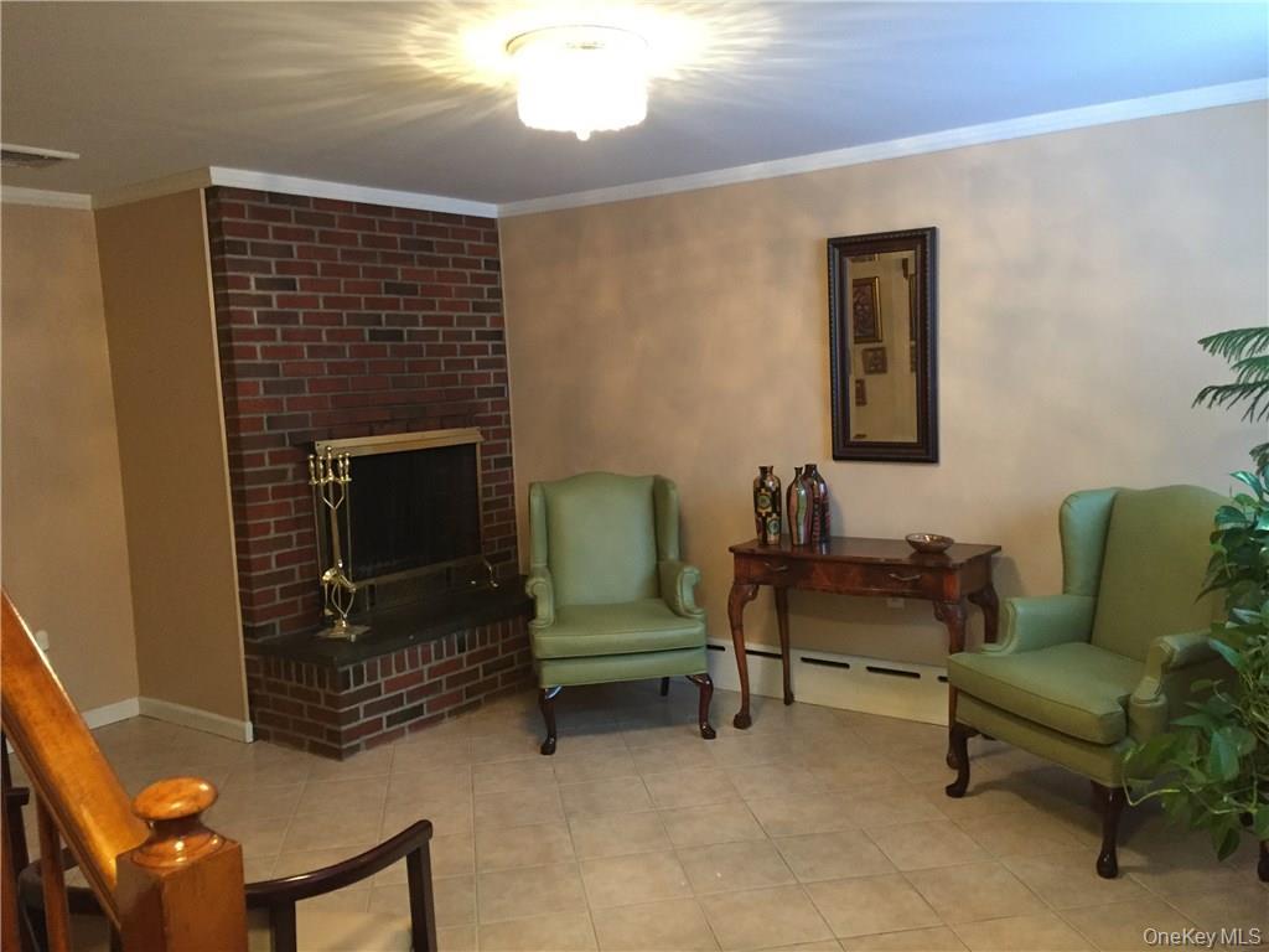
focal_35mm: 29
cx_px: 634
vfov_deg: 48.2
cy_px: 476
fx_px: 1063
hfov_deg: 61.7
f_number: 2.2
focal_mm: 4.15
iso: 250
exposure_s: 1/30
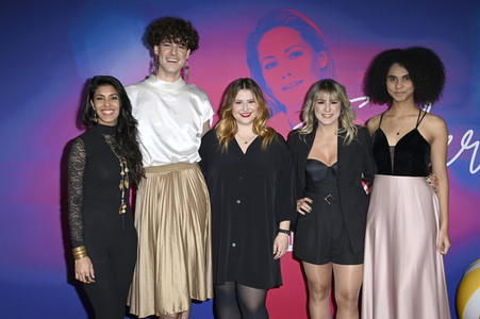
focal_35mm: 42
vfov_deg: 31.8
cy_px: 160
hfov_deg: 46.4
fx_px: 560
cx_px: 240
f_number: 5.6
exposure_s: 1/250
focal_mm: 42
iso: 500
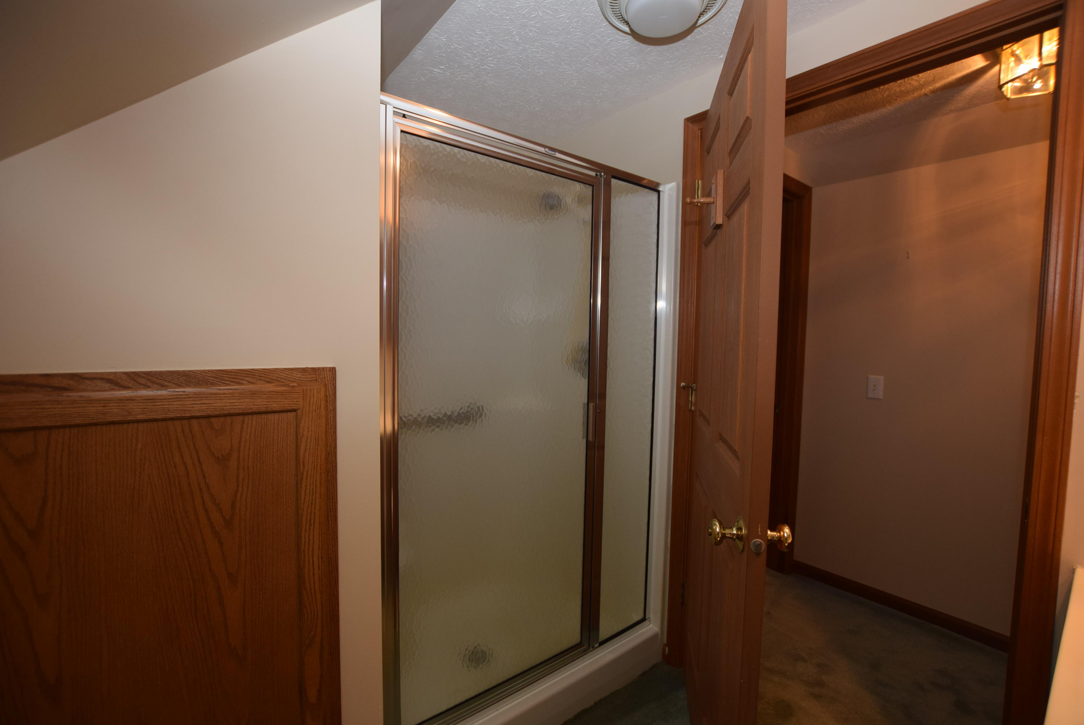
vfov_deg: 77.4
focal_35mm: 15
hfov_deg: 100.3
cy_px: 362
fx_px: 452
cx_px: 542
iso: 400
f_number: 3.5
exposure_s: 1/60
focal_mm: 10
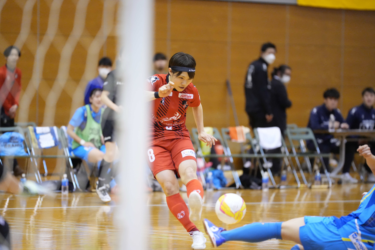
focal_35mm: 200
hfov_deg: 10.3
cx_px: 188
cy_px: 125
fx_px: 2083
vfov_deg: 6.9
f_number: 2.8
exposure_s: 1/1000
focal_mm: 200
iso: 8000
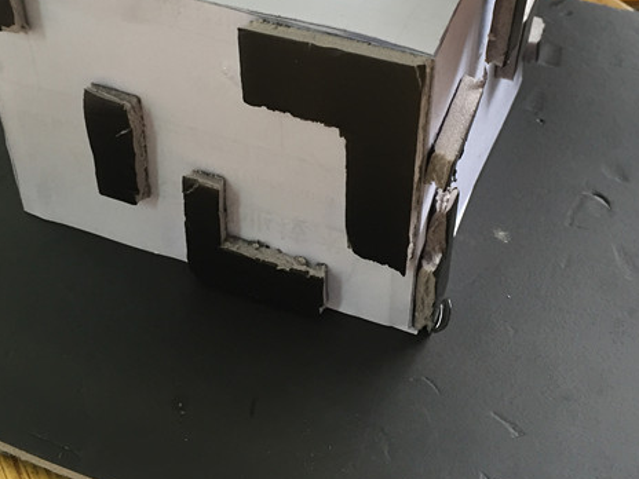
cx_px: 325
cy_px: 84
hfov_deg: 38.2
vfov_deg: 28.4
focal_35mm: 50
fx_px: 923
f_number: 2.2
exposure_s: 1/33
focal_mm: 4.15
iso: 100
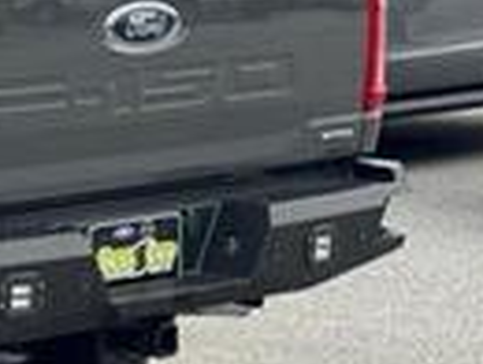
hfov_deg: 9.9
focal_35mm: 186
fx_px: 2600
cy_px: 149
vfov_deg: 8.0
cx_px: -435
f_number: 1.78
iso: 64
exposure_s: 1/558
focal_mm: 6.76
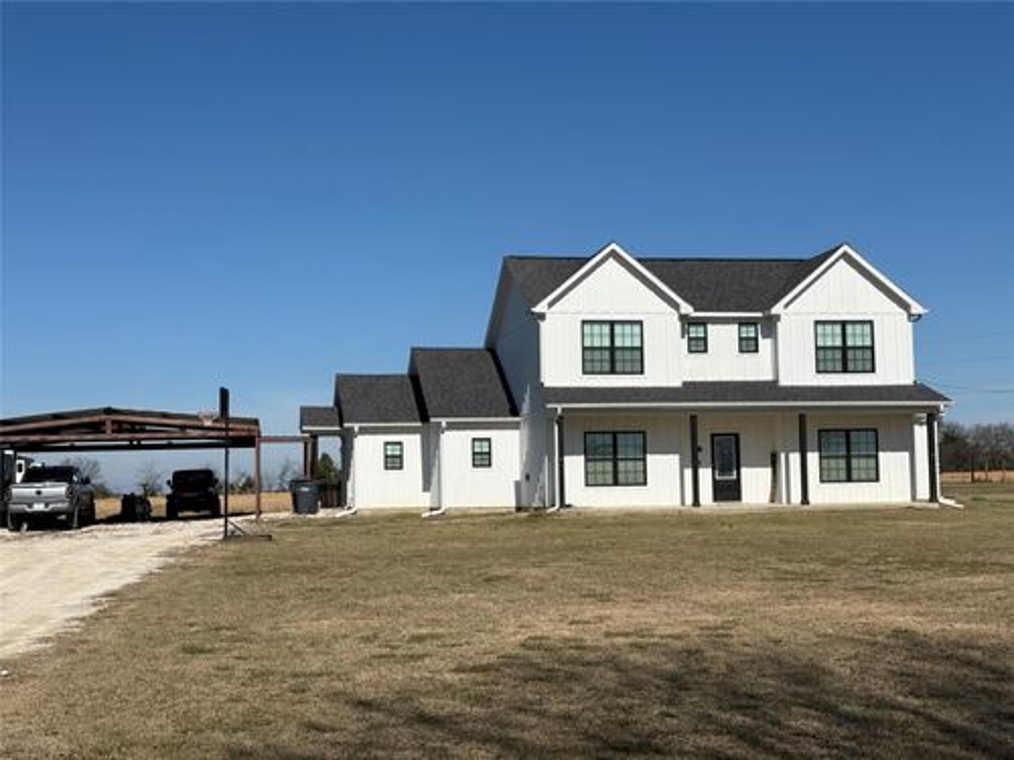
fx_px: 1406
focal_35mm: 48
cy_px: 380
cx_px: 507
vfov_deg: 30.3
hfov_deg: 39.7
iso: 64
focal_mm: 6.76
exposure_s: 1/11364
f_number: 1.78
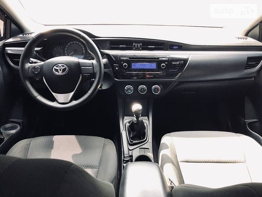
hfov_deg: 63.4
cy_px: 98
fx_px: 212
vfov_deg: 49.7
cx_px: 131
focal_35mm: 28
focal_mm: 4
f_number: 1.8
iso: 25
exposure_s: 1/33
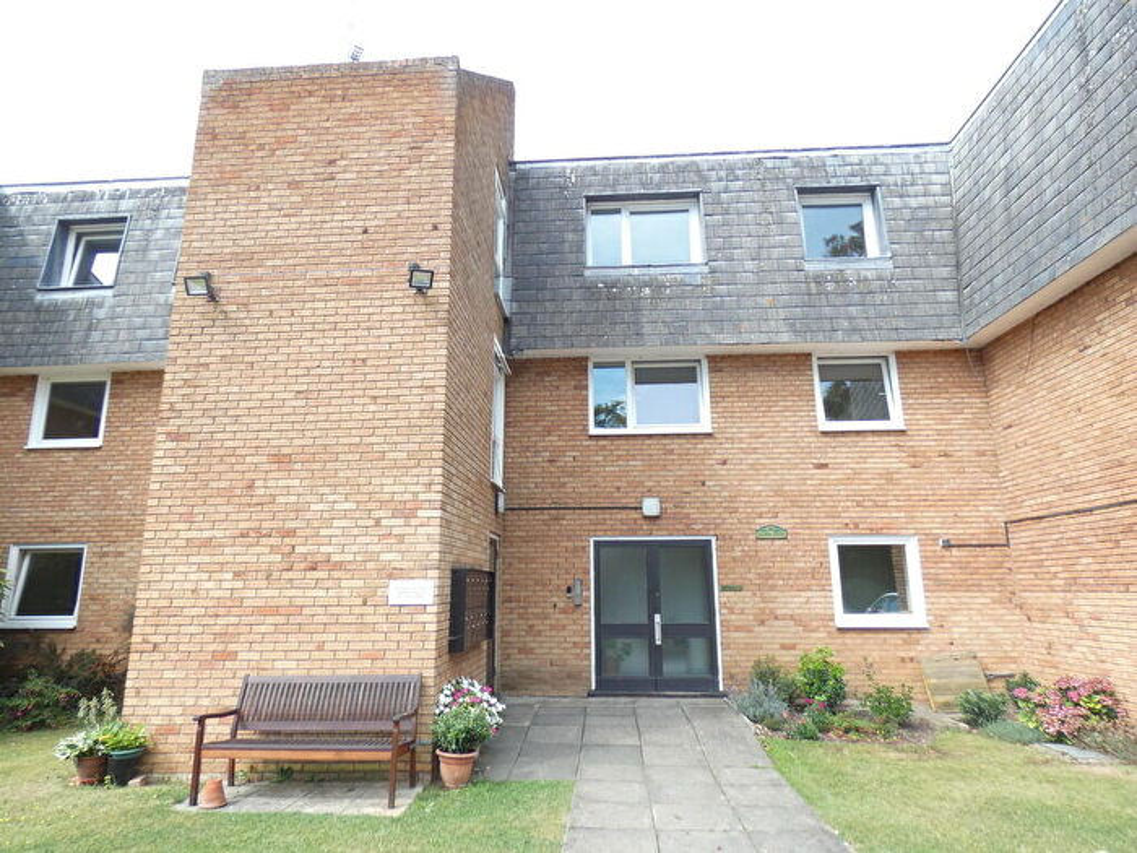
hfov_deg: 81.7
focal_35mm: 20
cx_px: 568
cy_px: 426
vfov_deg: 66.0
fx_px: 657
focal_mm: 3.6
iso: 80
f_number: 2.8
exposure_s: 1/320
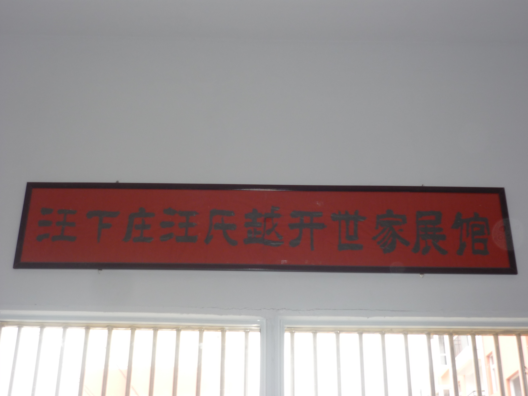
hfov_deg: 42.9
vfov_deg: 32.9
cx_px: 264
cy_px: 198
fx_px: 671
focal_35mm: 44
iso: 125
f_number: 3
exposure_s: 1/8
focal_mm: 7.2
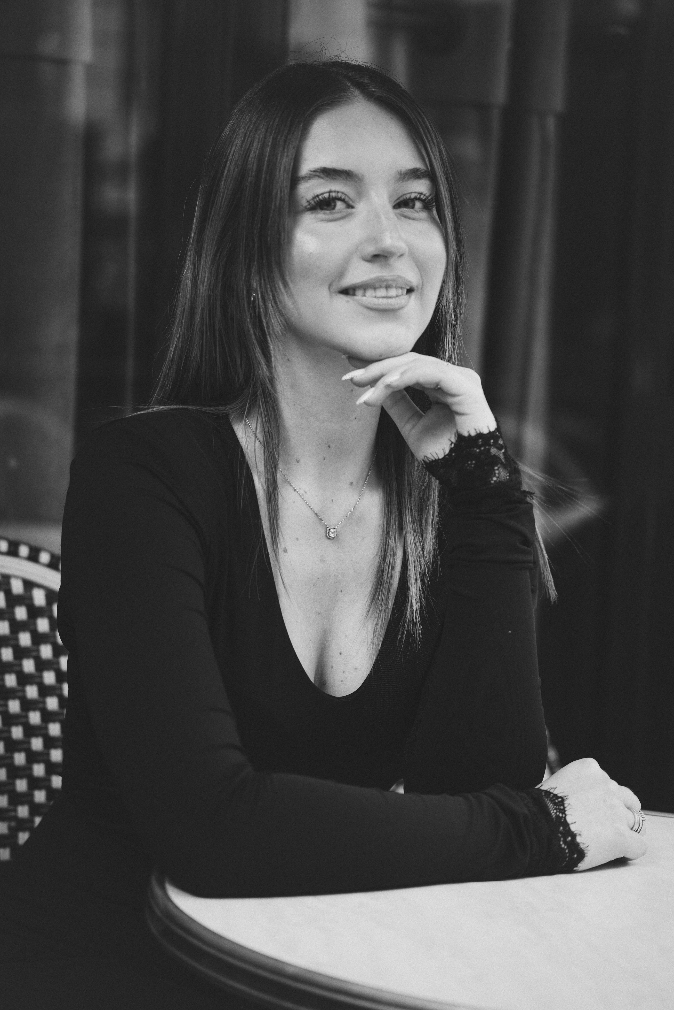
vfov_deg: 24.2
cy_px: 505
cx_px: 337
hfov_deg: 16.3
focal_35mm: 84
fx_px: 2359
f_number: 2
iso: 50
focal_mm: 56
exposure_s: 1/60
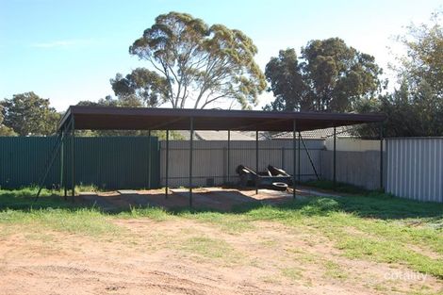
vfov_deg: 31.9
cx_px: 222
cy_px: 148
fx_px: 517
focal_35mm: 42
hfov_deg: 46.4
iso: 200
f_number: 7.1
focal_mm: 28
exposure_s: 1/200
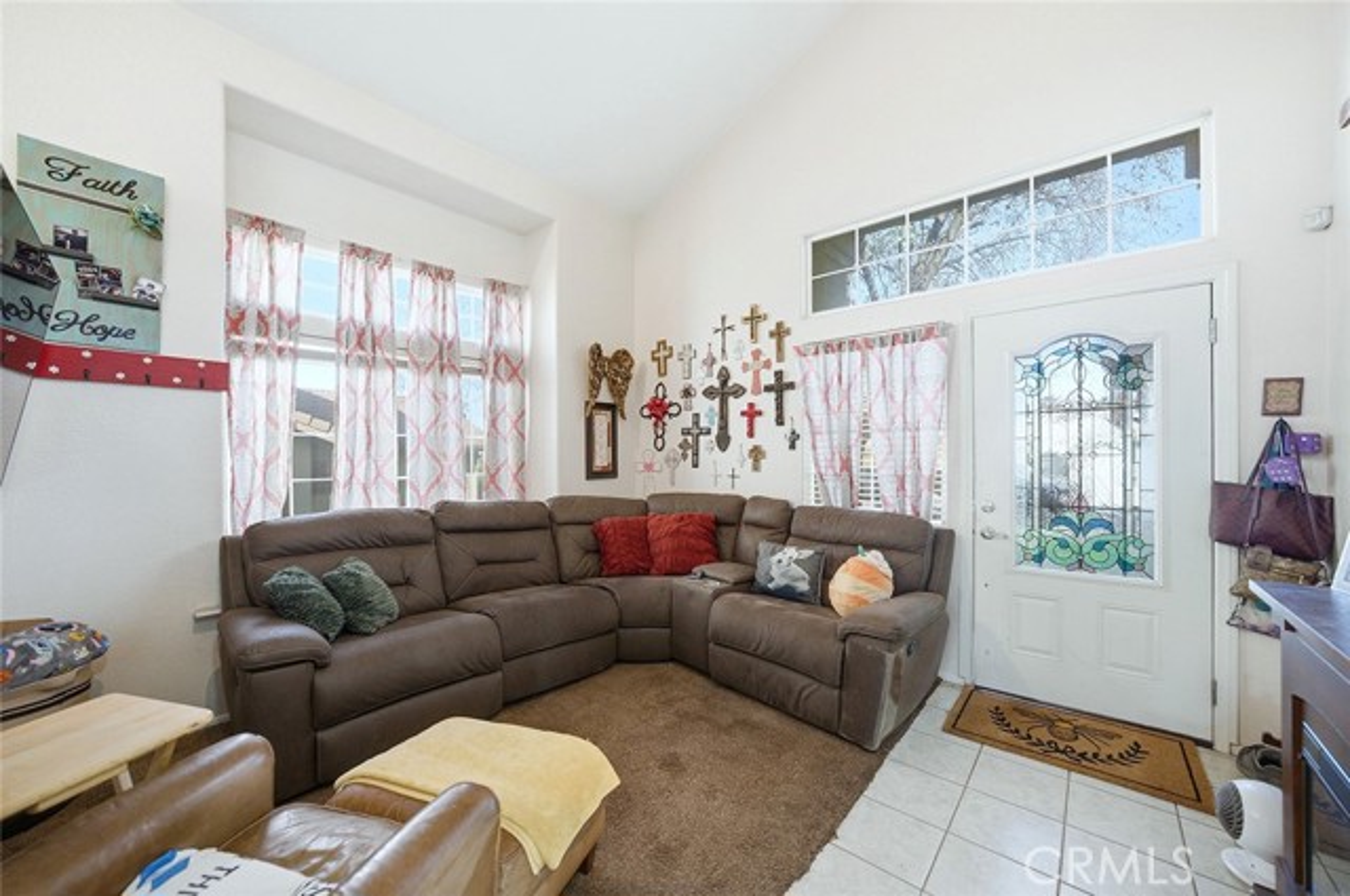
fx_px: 487
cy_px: 448
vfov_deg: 85.3
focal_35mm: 13
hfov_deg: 108.4
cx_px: 675
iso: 800
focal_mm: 13
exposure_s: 1/1000
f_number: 4
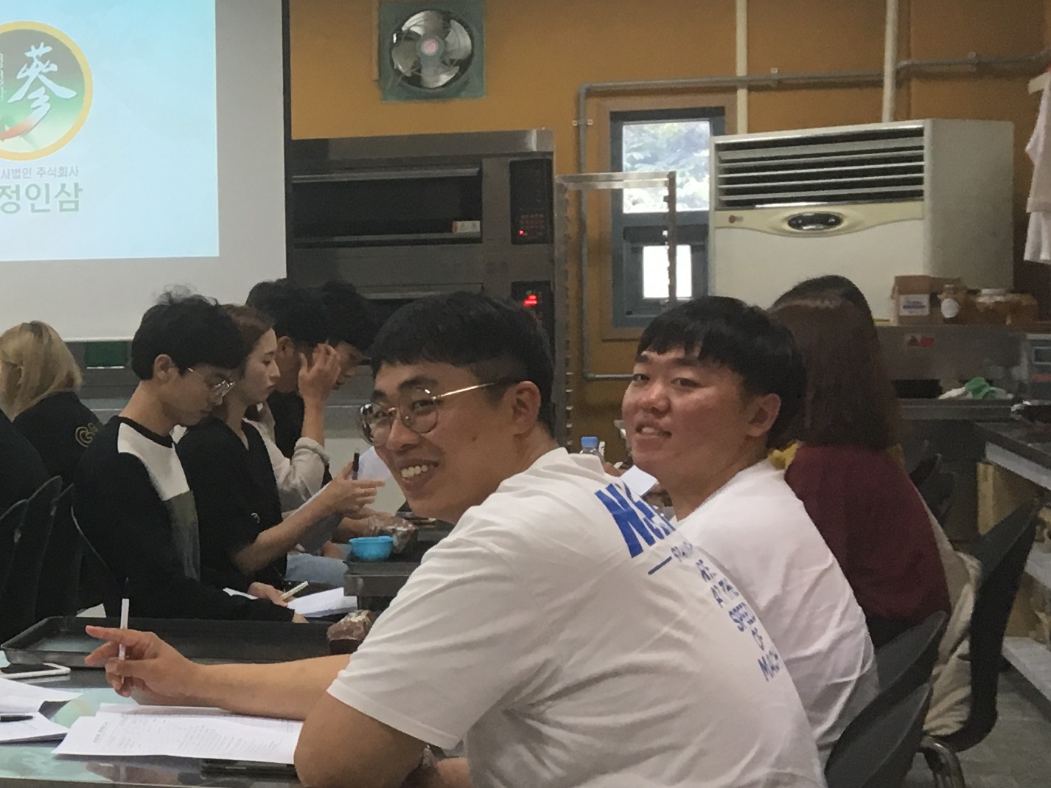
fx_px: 2489
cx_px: -254
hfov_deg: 21.8
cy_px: 358
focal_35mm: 82
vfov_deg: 18.0
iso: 32
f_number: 2.2
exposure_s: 1/30
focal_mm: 4.15
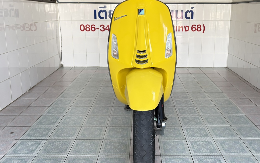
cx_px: 144
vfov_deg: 36.9
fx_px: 241
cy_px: 55
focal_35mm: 34
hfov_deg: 56.6
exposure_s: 1/105
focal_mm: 5.96
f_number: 1.6
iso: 125
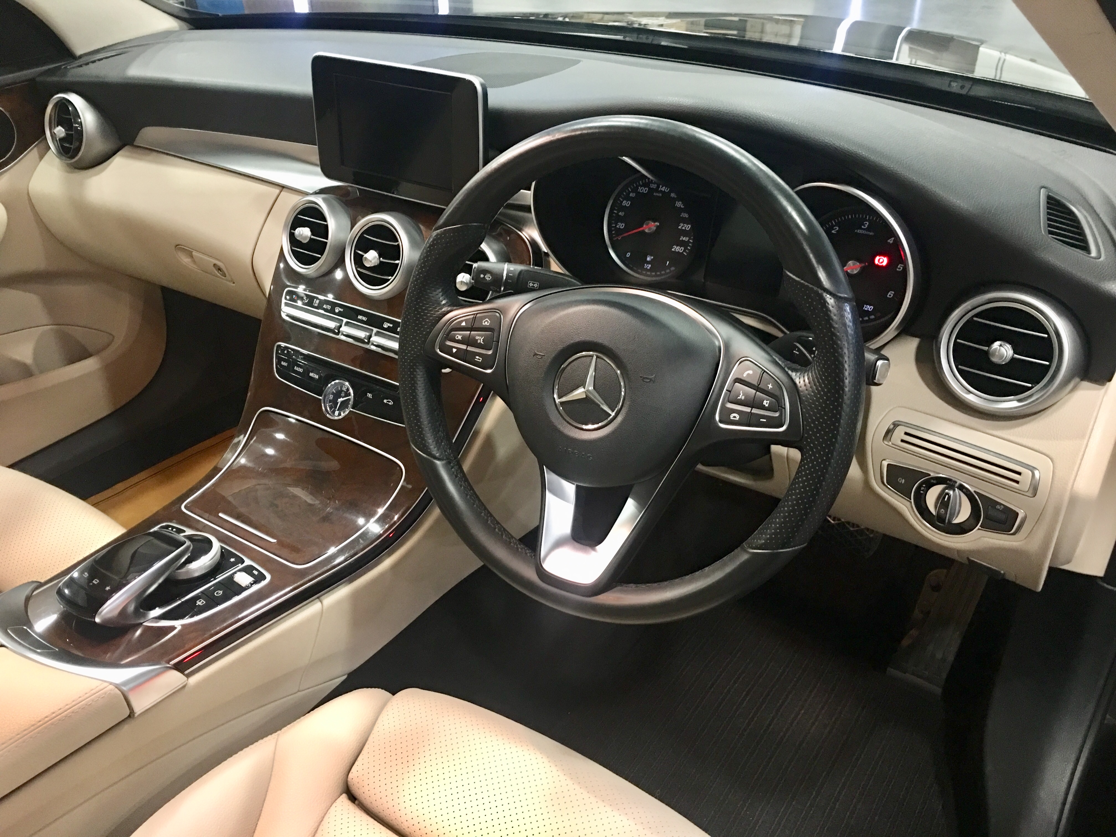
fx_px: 935
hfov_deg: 61.7
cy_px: 418
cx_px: 558
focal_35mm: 29
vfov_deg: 48.2
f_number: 2.2
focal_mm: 4.15
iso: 125
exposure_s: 1/8
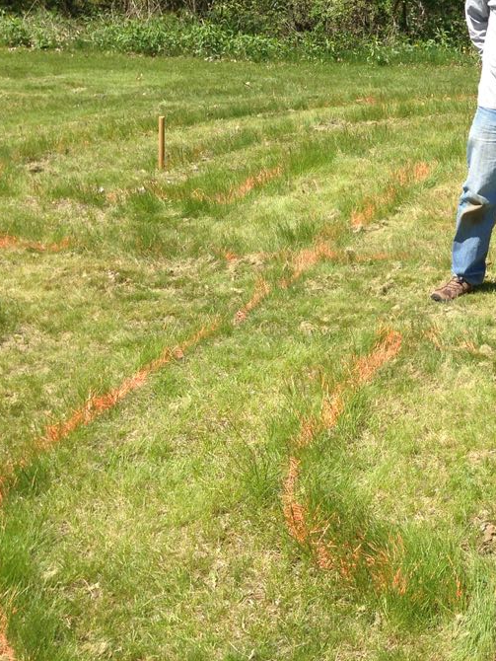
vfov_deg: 30.3
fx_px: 1203
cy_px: 188
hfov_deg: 21.5
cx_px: 608
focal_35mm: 63
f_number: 2.4
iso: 50
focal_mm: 4.12
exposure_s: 1/935
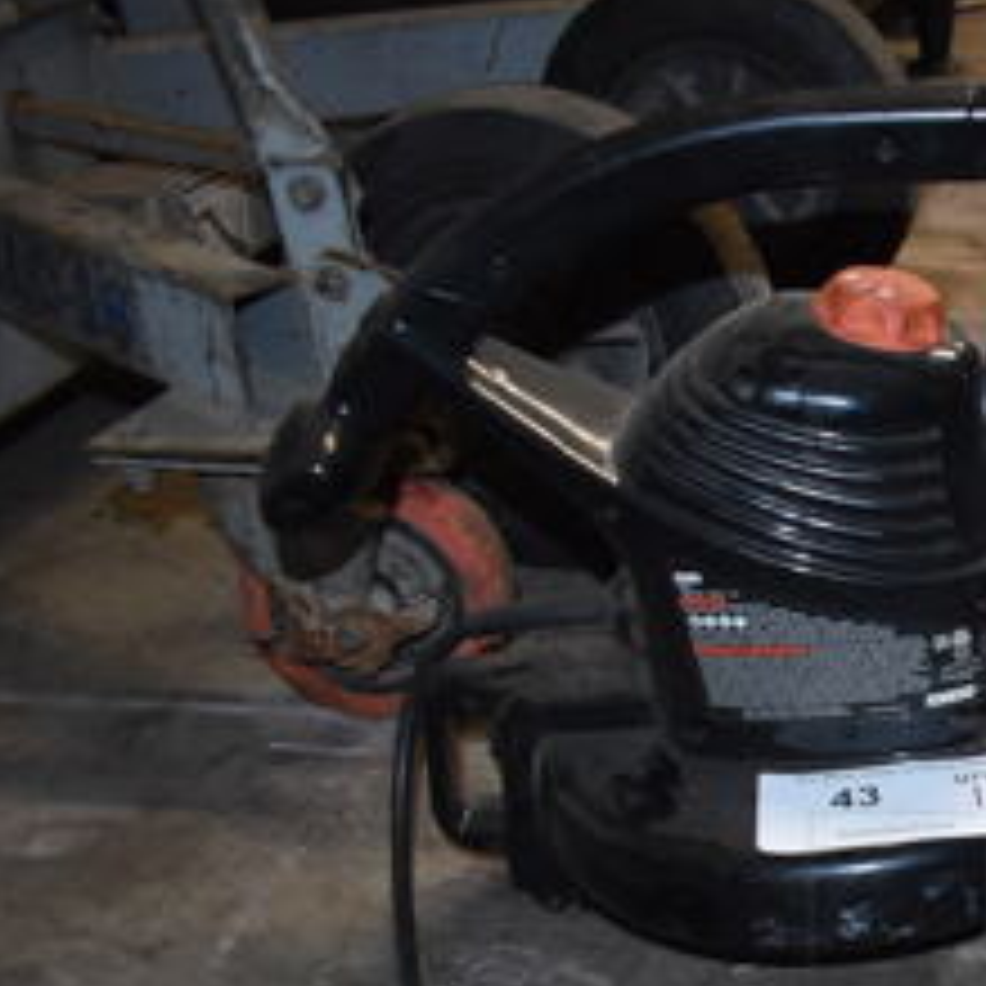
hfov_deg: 23.7
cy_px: 828
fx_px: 2062
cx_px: 1283
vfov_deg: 26.3
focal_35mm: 64
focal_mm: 18
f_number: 3.5
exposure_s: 1/100
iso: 1250
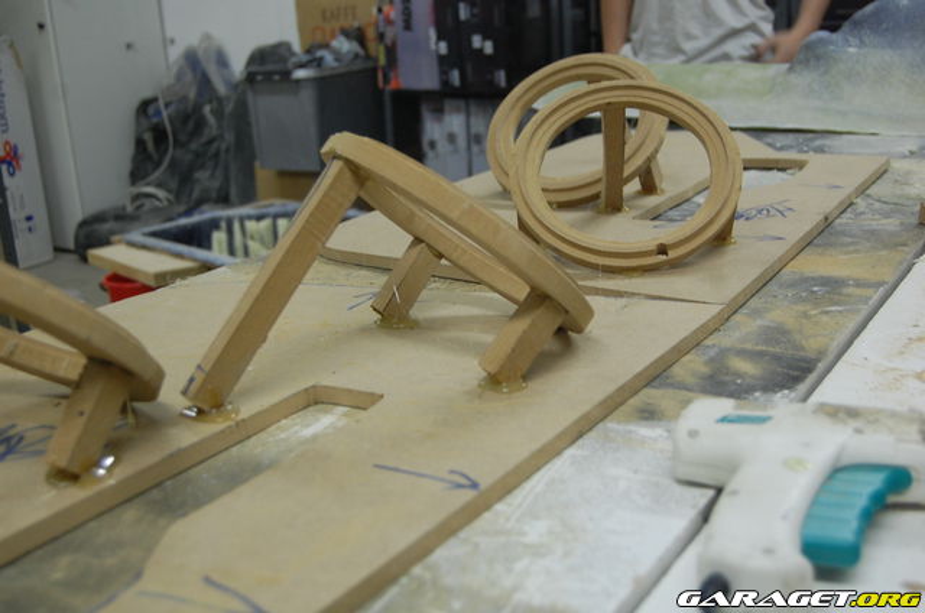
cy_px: 306
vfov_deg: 31.8
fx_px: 1077
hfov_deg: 46.5
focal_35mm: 42
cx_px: 462
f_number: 4.2
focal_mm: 28
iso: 800
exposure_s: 1/20
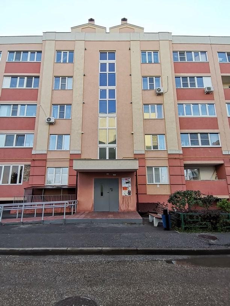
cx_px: 115
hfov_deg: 68.7
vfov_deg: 84.7
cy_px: 153
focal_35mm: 19
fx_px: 168
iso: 50
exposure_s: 1/259
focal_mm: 1.78
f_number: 2.4
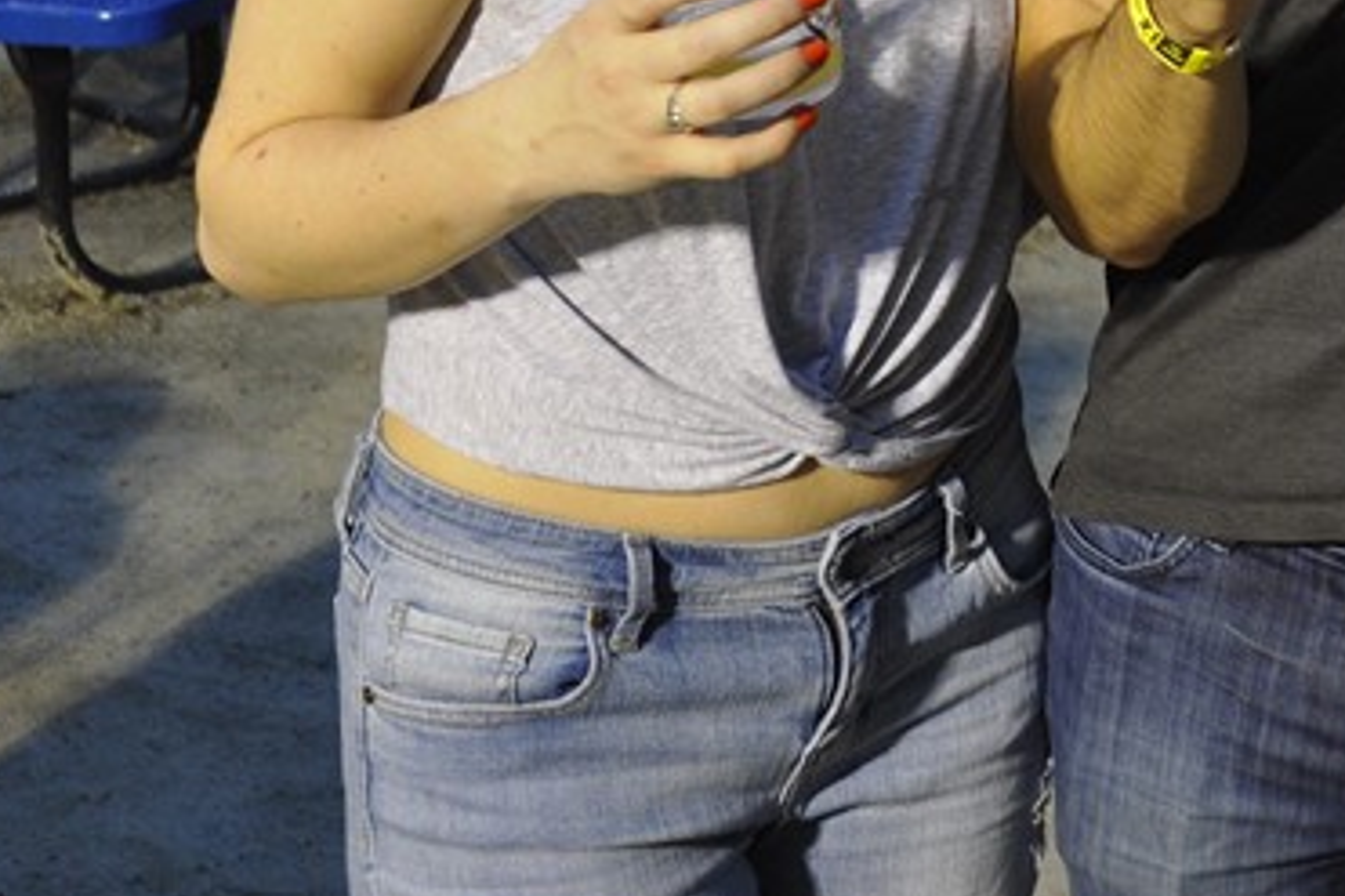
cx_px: 1414
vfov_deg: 12.6
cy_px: -283
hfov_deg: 18.8
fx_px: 3921
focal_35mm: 105
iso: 400
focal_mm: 26
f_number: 4
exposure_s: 1/25
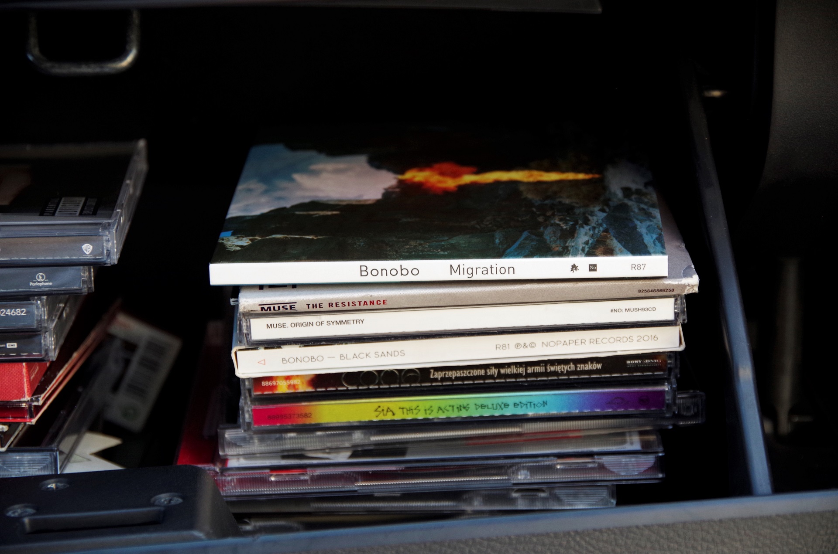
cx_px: 419
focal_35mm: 117
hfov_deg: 17.5
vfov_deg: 11.7
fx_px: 2717
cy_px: 277
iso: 800
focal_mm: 78
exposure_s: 1/125
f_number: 5.6
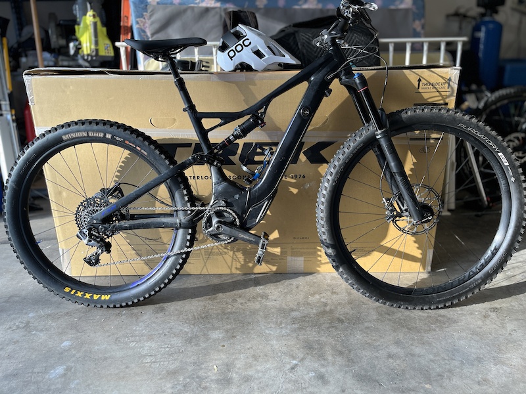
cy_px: 197
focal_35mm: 26
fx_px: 395
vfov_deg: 53.1
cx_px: 263
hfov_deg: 67.3
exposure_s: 1/167
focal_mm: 5.1
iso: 40
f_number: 1.6
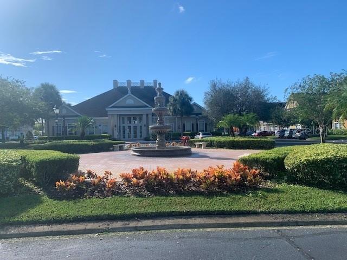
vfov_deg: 53.1
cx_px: 174
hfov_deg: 67.3
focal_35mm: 26
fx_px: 261
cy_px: 130
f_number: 1.8
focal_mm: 4.25
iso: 25
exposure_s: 1/1748
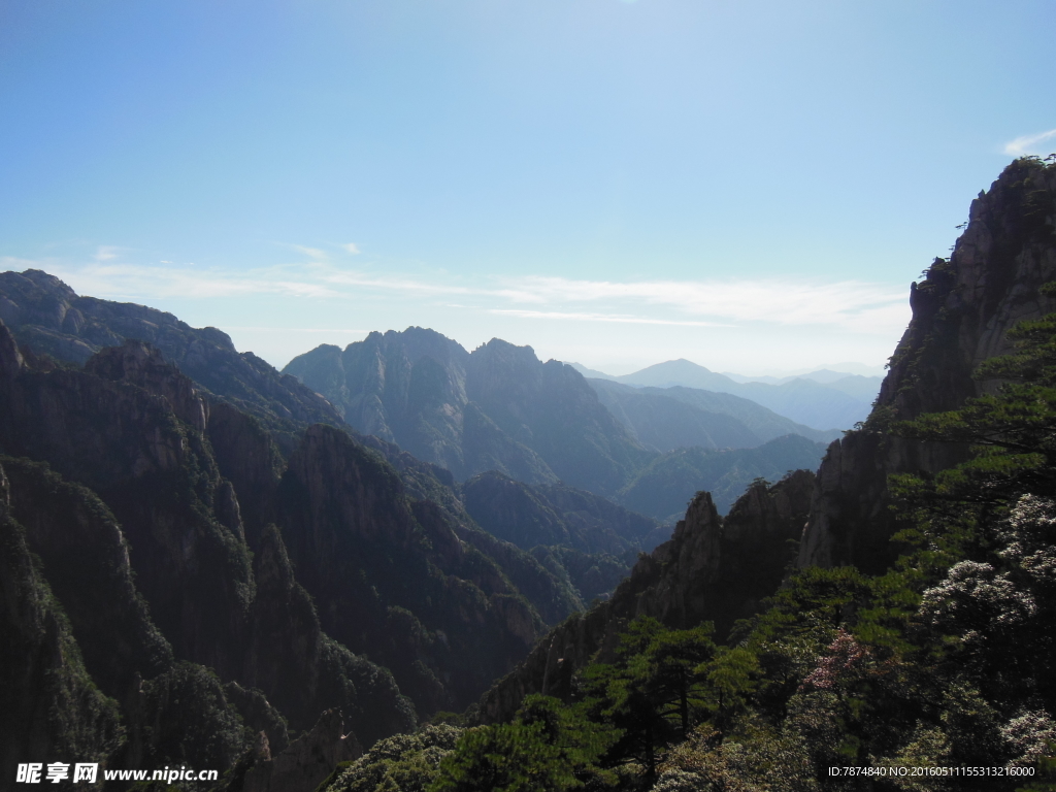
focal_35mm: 25
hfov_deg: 69.4
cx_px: 528
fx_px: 763
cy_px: 396
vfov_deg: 54.9
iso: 125
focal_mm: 4.5
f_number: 3.5
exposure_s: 1/1250
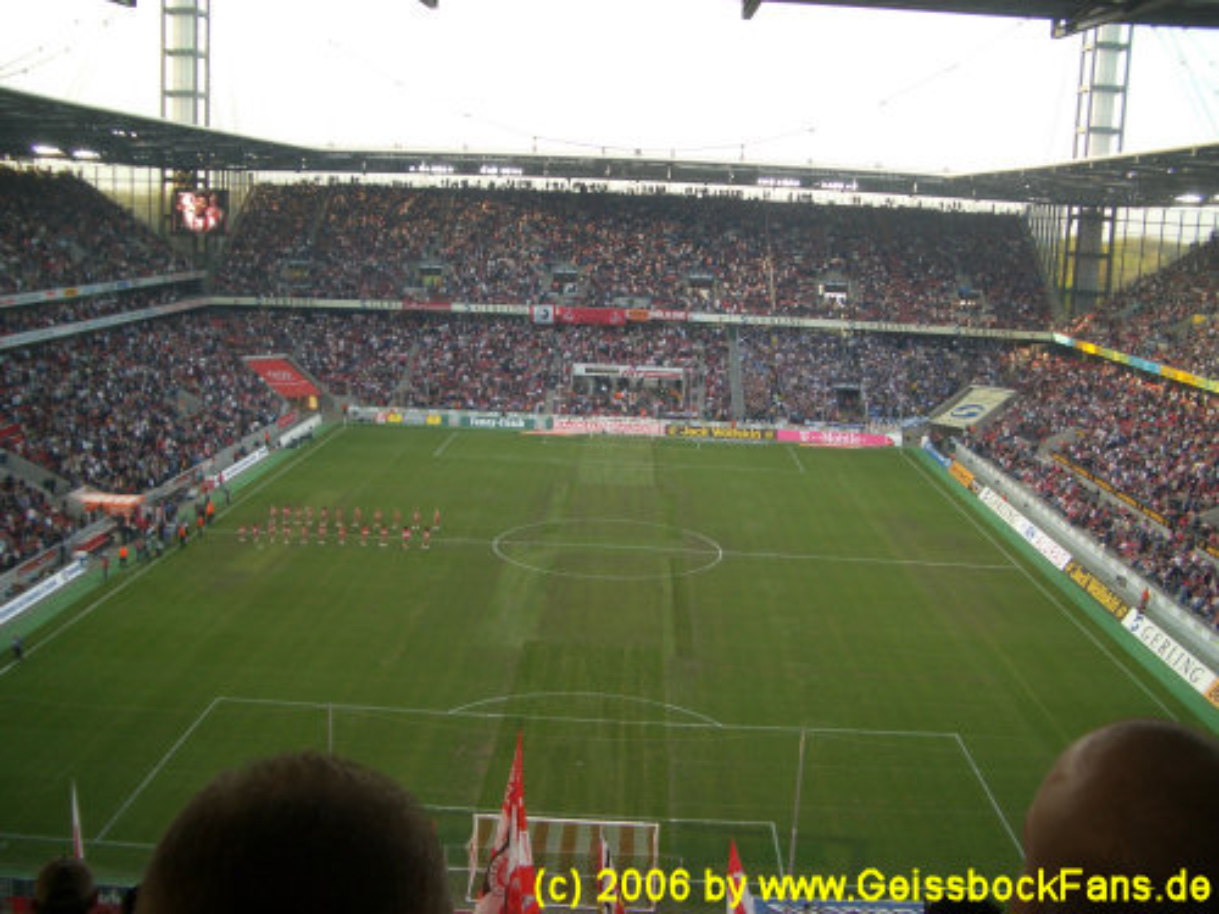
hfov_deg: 52.6
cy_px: 457
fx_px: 1233
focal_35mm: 35
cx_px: 610
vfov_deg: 40.7
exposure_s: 1/125
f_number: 2.6
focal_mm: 5.8
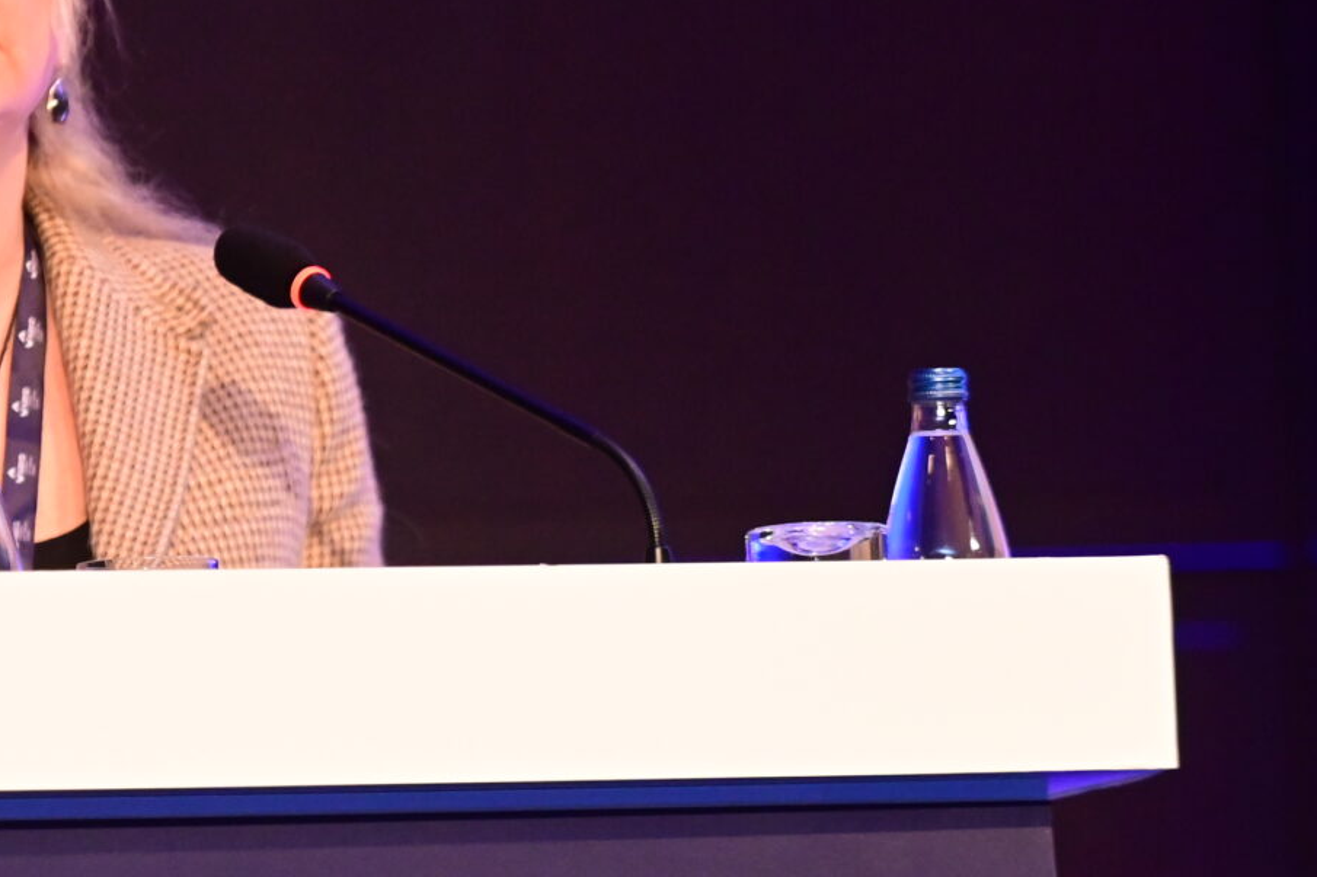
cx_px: 342
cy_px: 616
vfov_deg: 3.5
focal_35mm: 396
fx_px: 14483
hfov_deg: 5.2
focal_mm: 140
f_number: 3.5
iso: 5000
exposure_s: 1/200
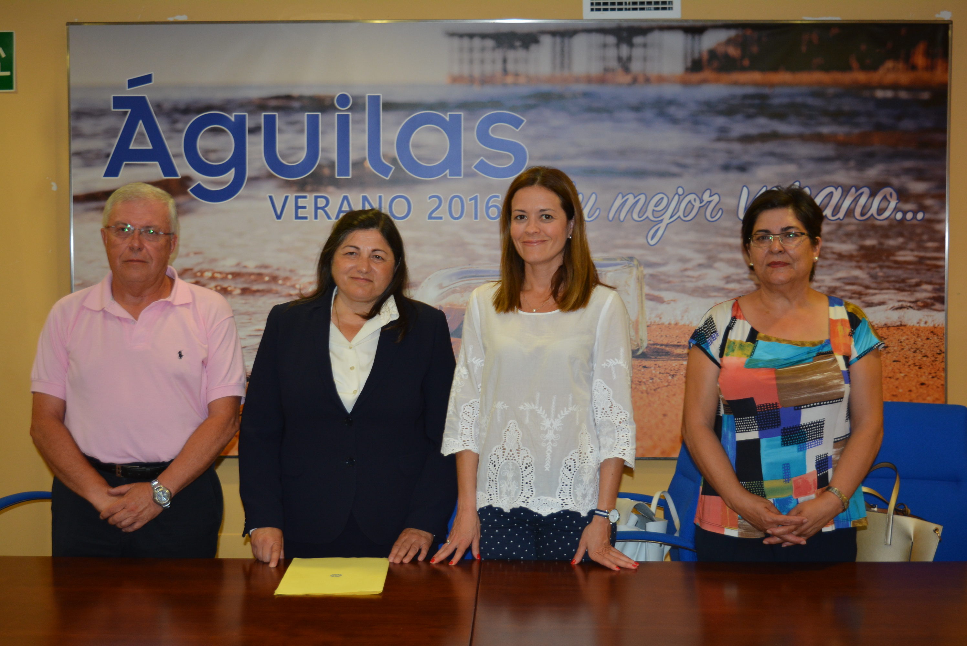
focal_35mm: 51
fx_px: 1371
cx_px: 484
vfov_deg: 26.5
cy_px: 323
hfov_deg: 38.9
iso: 640
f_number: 4.5
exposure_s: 1/60
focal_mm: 34
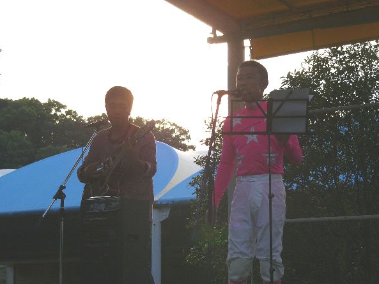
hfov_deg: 16.1
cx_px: 191
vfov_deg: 12.2
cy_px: 147
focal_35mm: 122
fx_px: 1336
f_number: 4
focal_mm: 18.9
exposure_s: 1/500
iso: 50
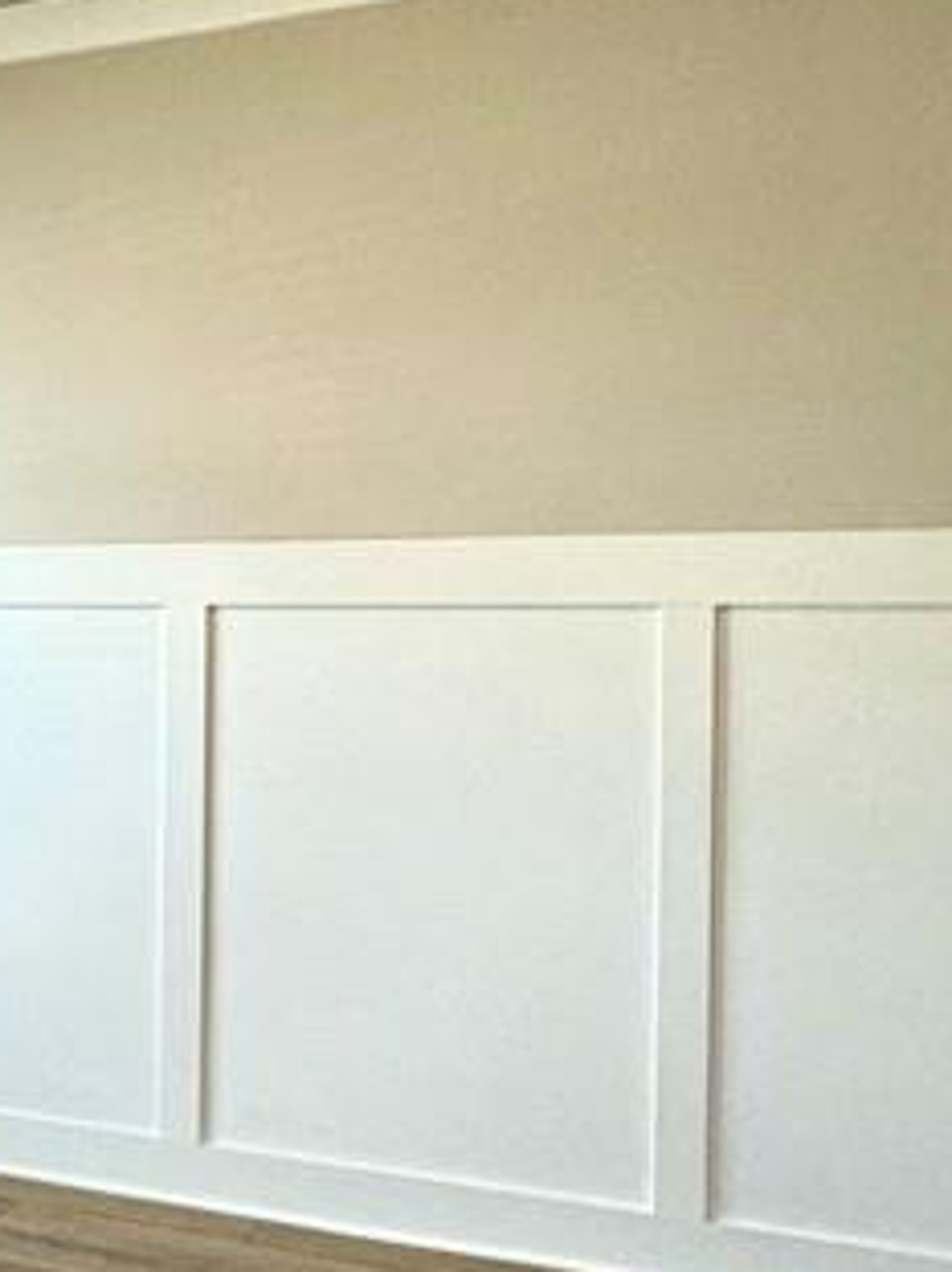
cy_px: 724
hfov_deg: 26.3
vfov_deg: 41.2
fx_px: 1688
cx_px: -321
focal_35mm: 46
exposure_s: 1/120
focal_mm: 2.22
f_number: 2.2
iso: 160
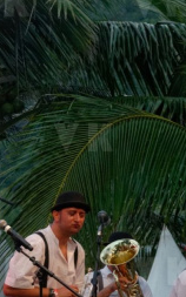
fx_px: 2785
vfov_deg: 6.1
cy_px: 164
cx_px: 162
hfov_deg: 3.8
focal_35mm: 343
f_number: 8
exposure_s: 1/100
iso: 800
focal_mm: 95
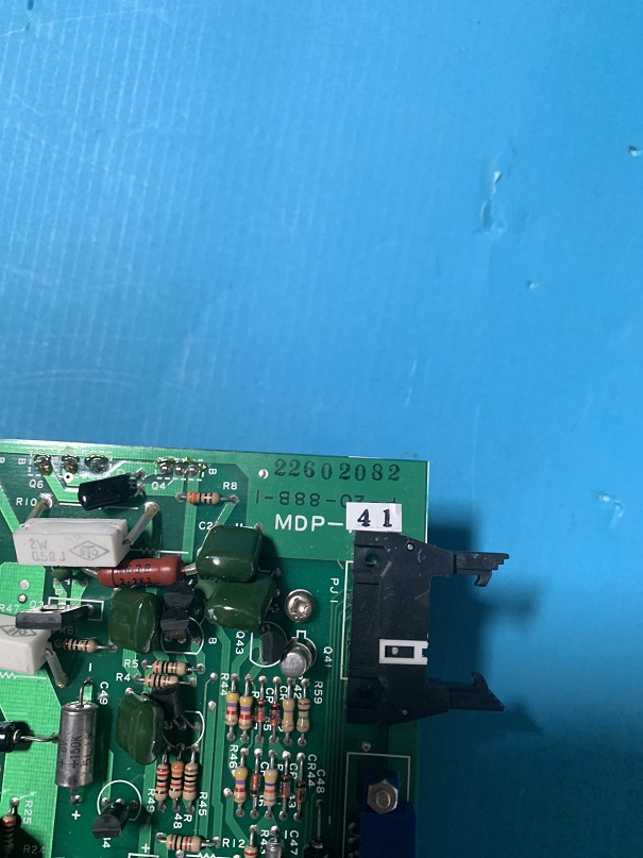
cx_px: 322
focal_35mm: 26
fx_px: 644
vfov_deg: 67.3
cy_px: 429
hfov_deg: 53.1
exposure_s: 1/60
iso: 160
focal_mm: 4.25
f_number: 1.8
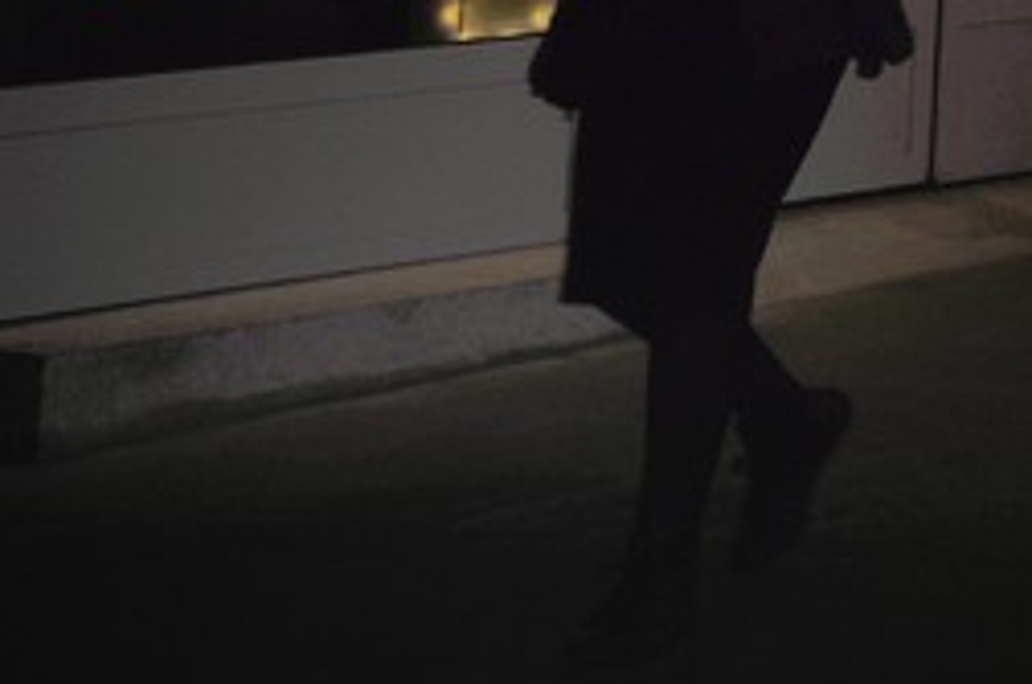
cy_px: -1262
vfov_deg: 5.9
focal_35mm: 216
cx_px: 3014
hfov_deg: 8.2
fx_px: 6180
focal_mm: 34
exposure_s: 1/100
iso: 200
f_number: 11
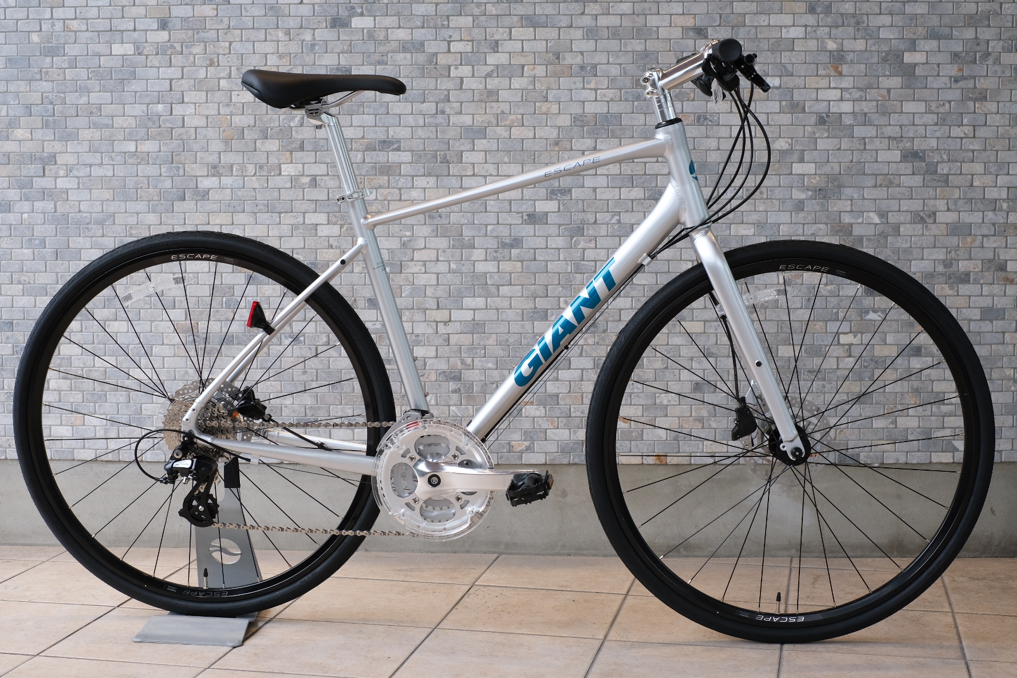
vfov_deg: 25.5
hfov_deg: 37.5
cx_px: 508
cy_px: 339
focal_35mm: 53
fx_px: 1497
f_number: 5.6
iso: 1250
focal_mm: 35
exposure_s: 1/250
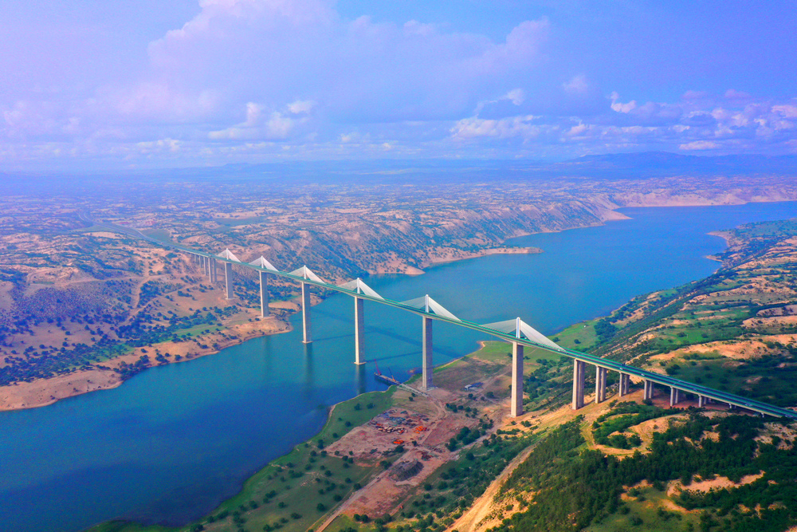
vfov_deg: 46.4
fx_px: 620
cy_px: 266
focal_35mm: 28
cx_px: 398
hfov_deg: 65.5
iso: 200
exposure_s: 1/400
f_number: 9
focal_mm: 10.26
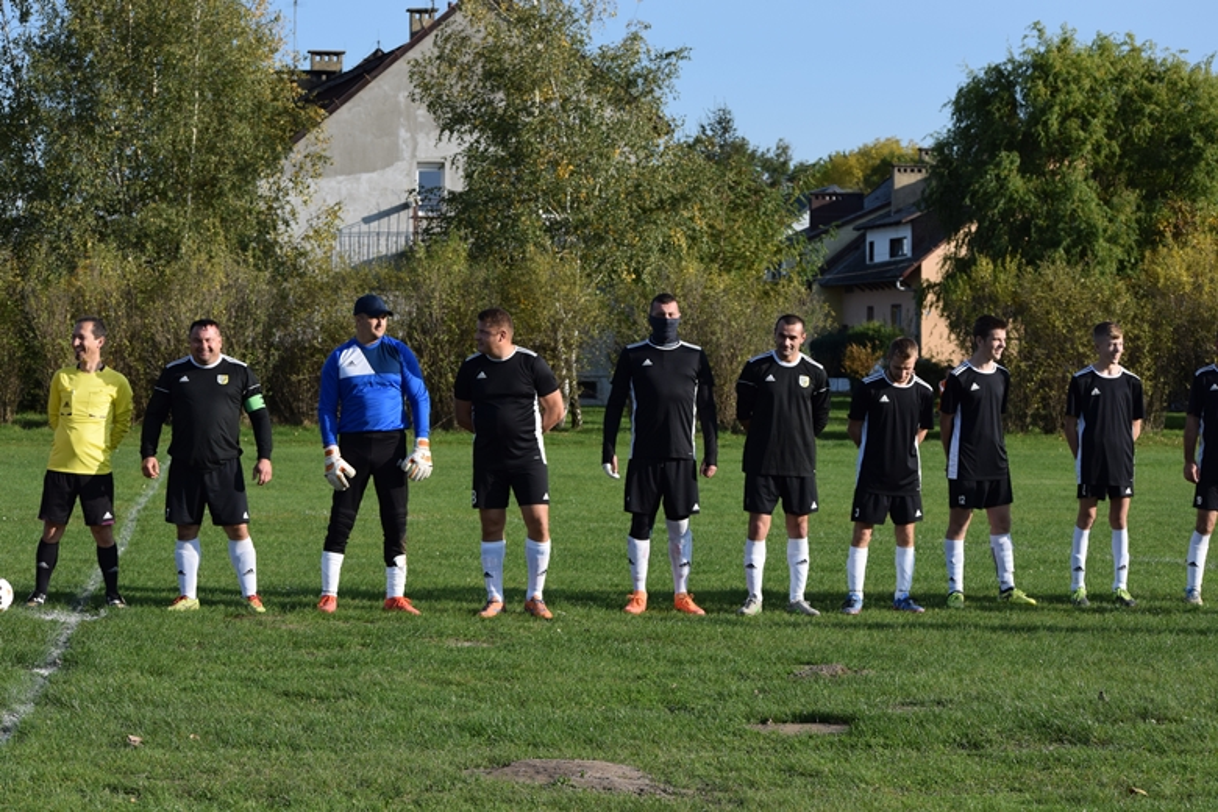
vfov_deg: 16.6
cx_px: 609
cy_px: 406
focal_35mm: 82
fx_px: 2791
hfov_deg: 24.6
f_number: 5.6
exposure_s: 1/1250
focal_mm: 55
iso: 400
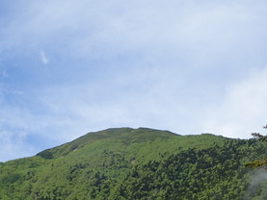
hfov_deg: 17.8
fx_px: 849
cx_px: 98
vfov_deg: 13.4
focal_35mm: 110
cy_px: 151
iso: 100
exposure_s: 1/500
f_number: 5
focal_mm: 11.01
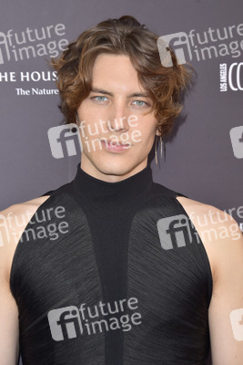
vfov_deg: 16.8
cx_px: 122
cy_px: 182
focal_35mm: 122
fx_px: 1234
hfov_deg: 11.2
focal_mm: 122
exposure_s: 1/250
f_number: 7.1
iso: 160
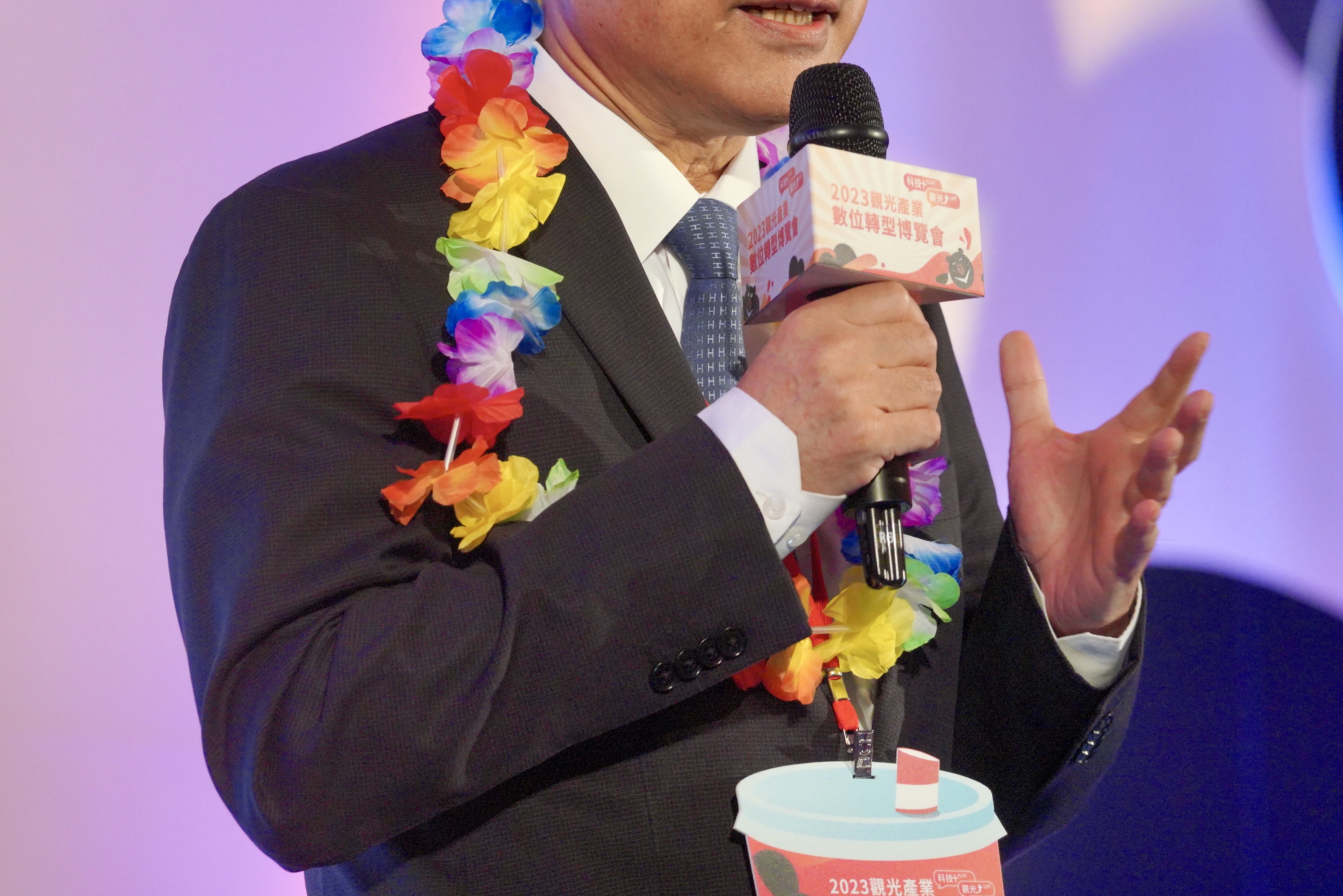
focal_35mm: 314
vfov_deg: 4.4
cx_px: 926
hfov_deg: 6.6
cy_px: 147
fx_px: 11717
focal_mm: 182
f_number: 5.6
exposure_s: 1/200
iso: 1600
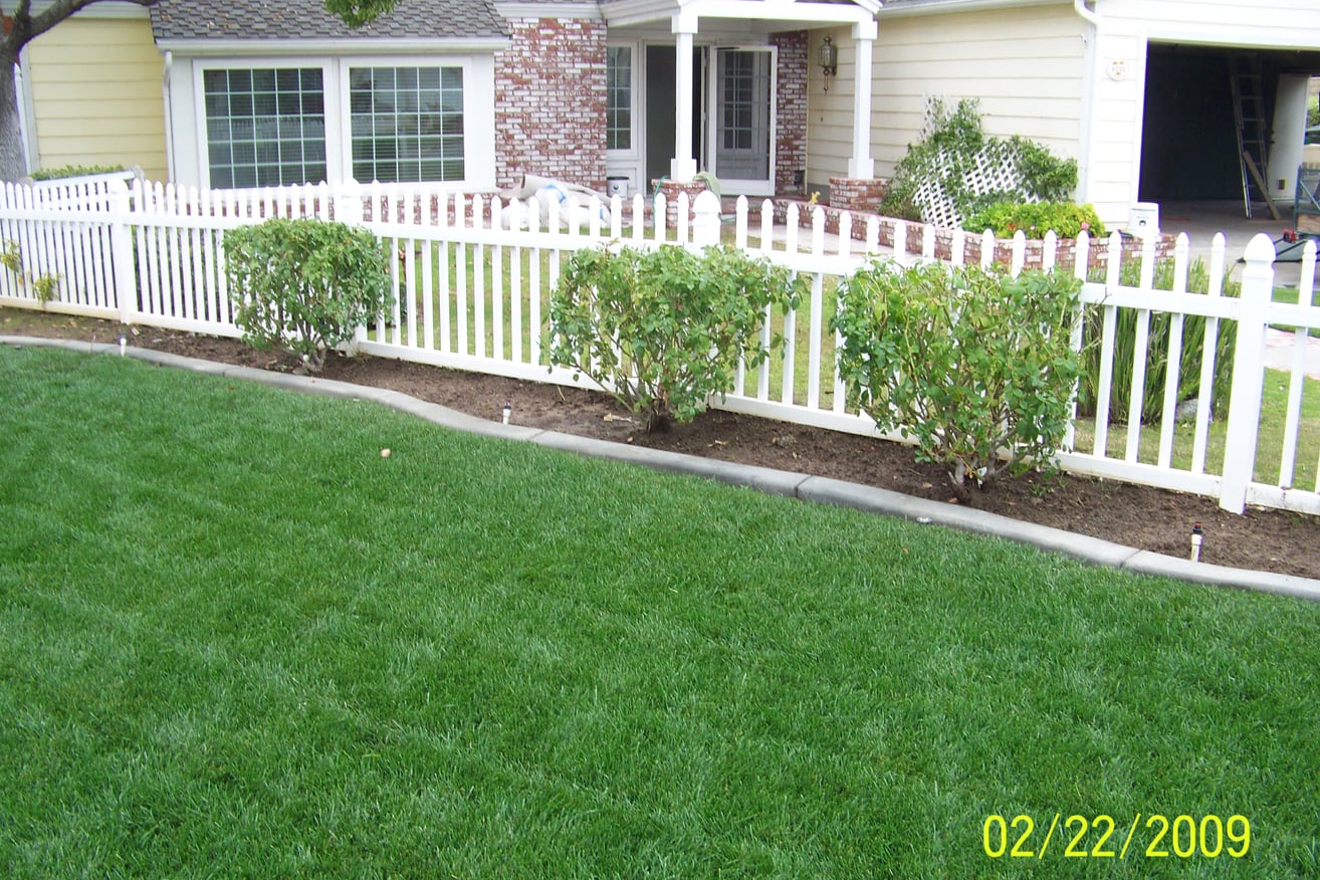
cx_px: 653
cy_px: 464
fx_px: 1393
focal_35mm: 38
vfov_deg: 35.0
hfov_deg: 50.7
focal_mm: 5.85
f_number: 3.2
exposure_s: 1/60
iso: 64
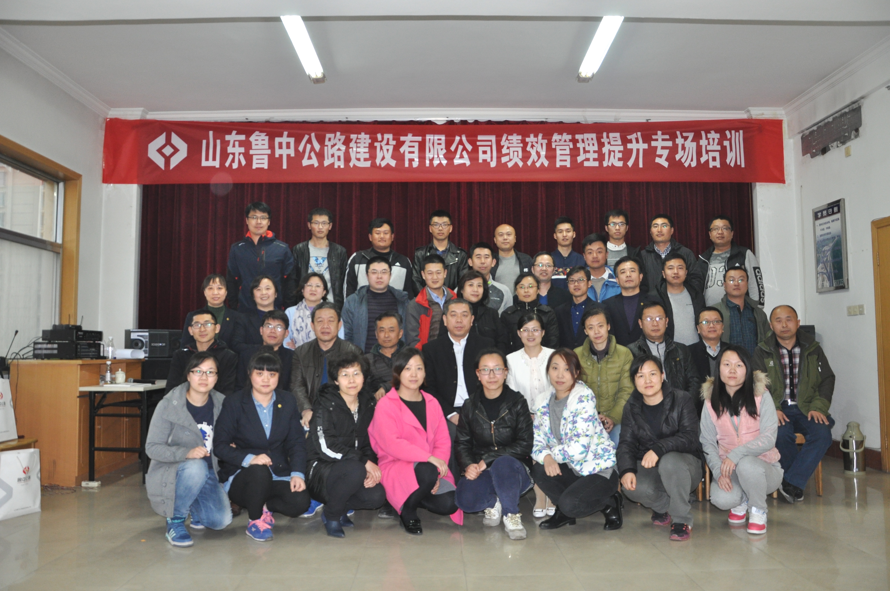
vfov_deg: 47.8
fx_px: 667
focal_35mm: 27
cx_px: 445
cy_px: 296
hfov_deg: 67.4
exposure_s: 1/60
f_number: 3.5
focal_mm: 18
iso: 800
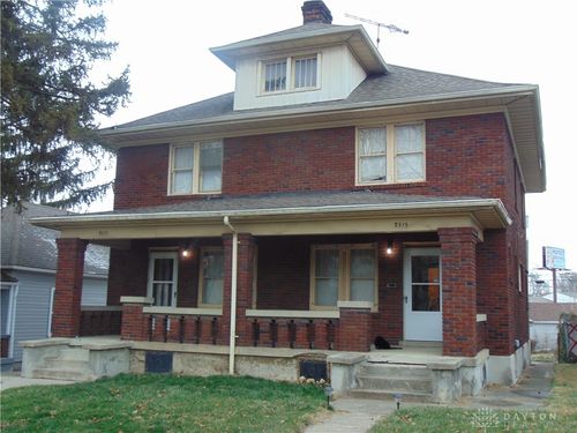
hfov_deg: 47.9
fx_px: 650
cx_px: 288
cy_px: 216
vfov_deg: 36.8
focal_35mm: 39
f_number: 3.3
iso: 80
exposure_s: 1/50
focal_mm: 6.9
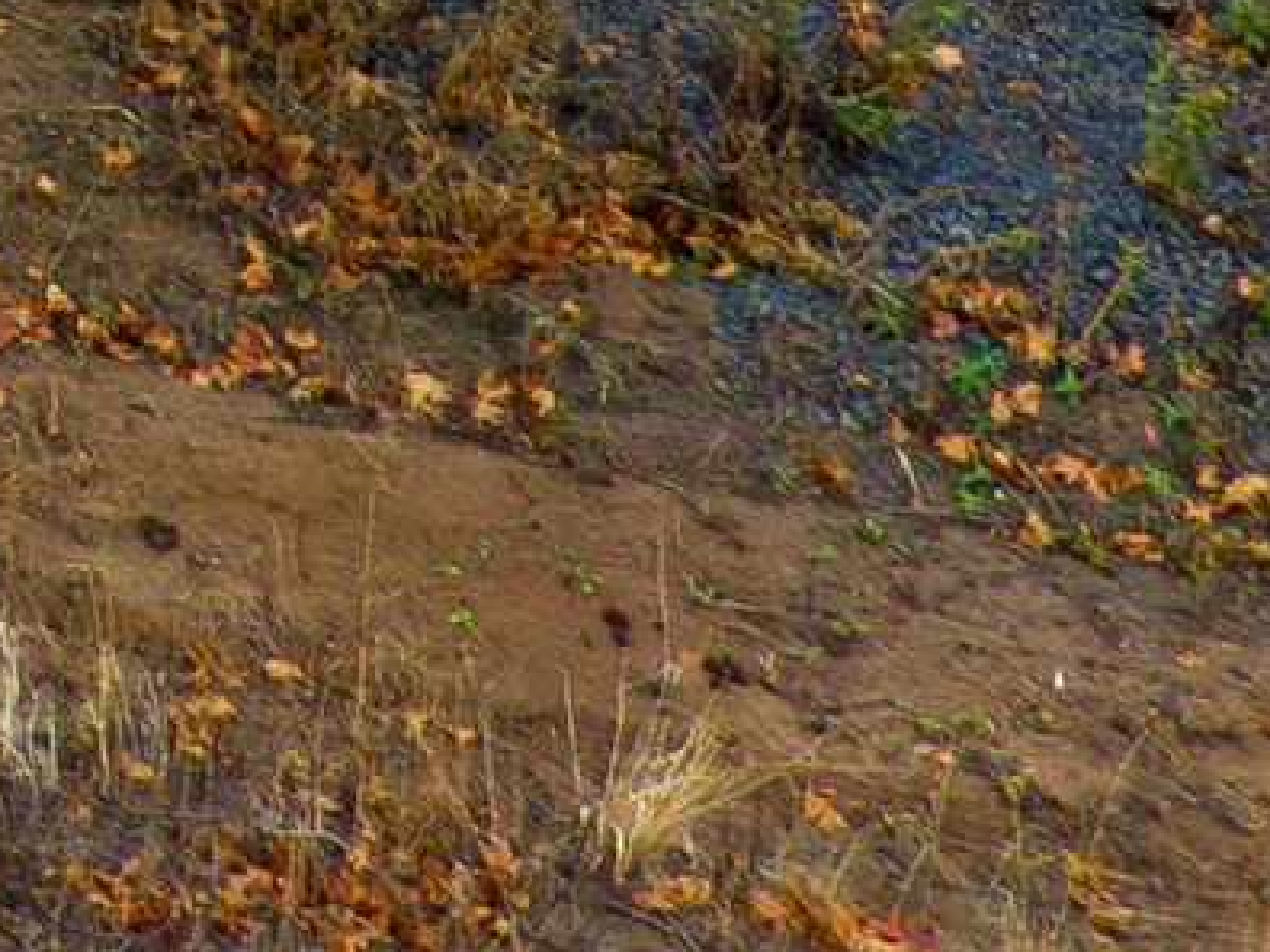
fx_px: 8255
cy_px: -2433
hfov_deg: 7.9
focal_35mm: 225
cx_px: -2139
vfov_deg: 5.9
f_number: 3
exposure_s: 1/400
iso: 100
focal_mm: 5.11
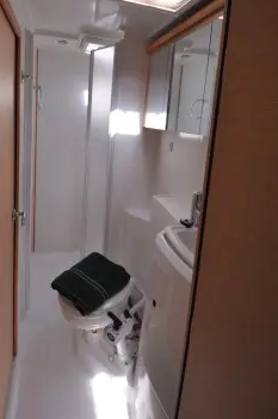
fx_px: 232
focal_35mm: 20
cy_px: 144
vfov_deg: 81.6
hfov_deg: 60.8
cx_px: 102
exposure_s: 1/320
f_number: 3.5
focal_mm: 10
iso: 400
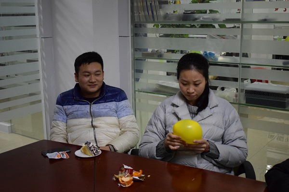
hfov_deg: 42.3
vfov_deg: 28.9
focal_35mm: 46
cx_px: 144
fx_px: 373
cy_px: 96
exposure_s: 1/125
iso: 3200
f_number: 4.2
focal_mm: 31
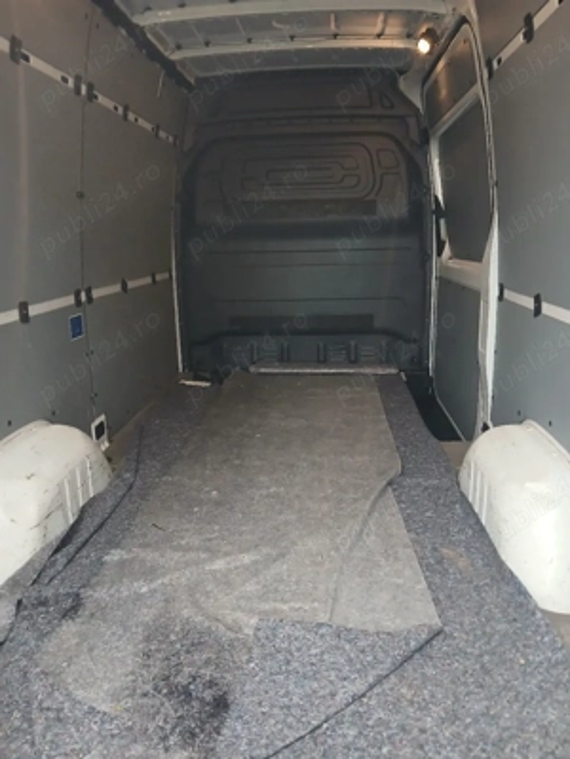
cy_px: 380
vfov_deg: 67.3
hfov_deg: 53.1
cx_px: 285
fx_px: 571
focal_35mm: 26
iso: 320
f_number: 1.8
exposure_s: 1/25.1
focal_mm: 3.98
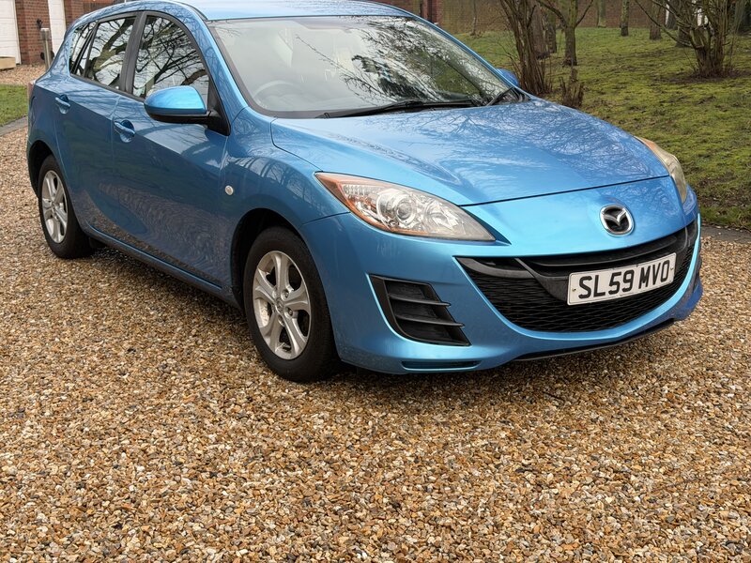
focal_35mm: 48
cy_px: 282
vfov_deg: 30.3
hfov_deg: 39.7
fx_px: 1041
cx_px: 376
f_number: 1.78
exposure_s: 1/298
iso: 64
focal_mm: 6.76
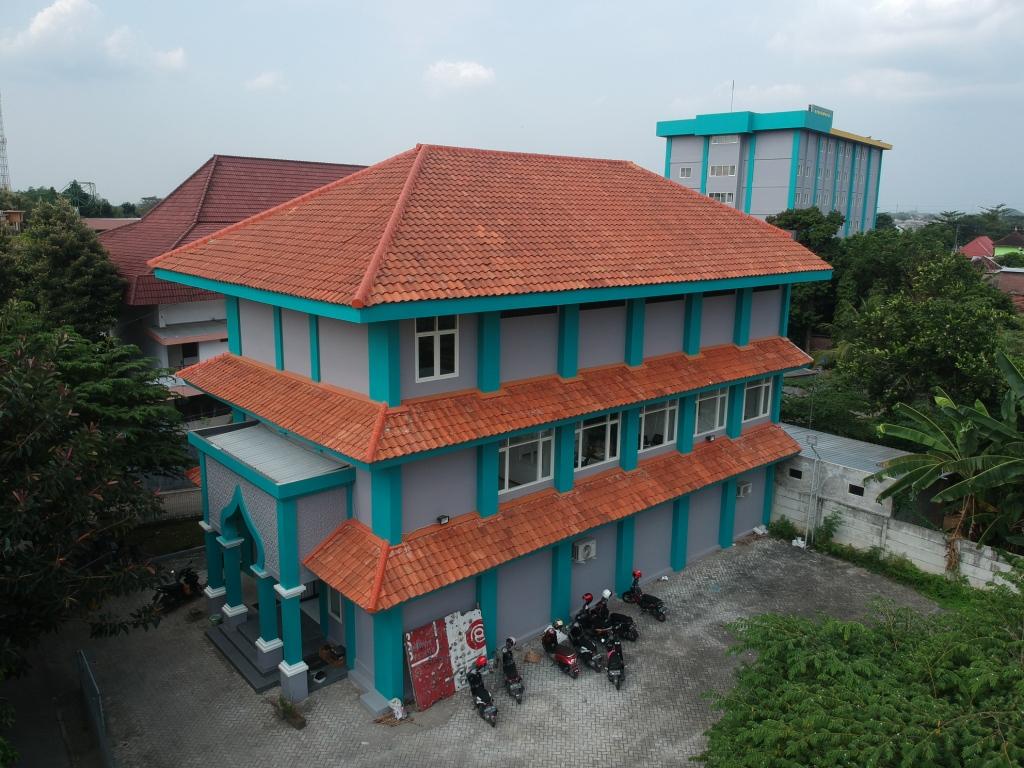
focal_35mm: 25
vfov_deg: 54.9
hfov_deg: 69.4
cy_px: 384
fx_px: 740
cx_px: 512
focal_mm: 4.49
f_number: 2.6
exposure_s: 1/800
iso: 100
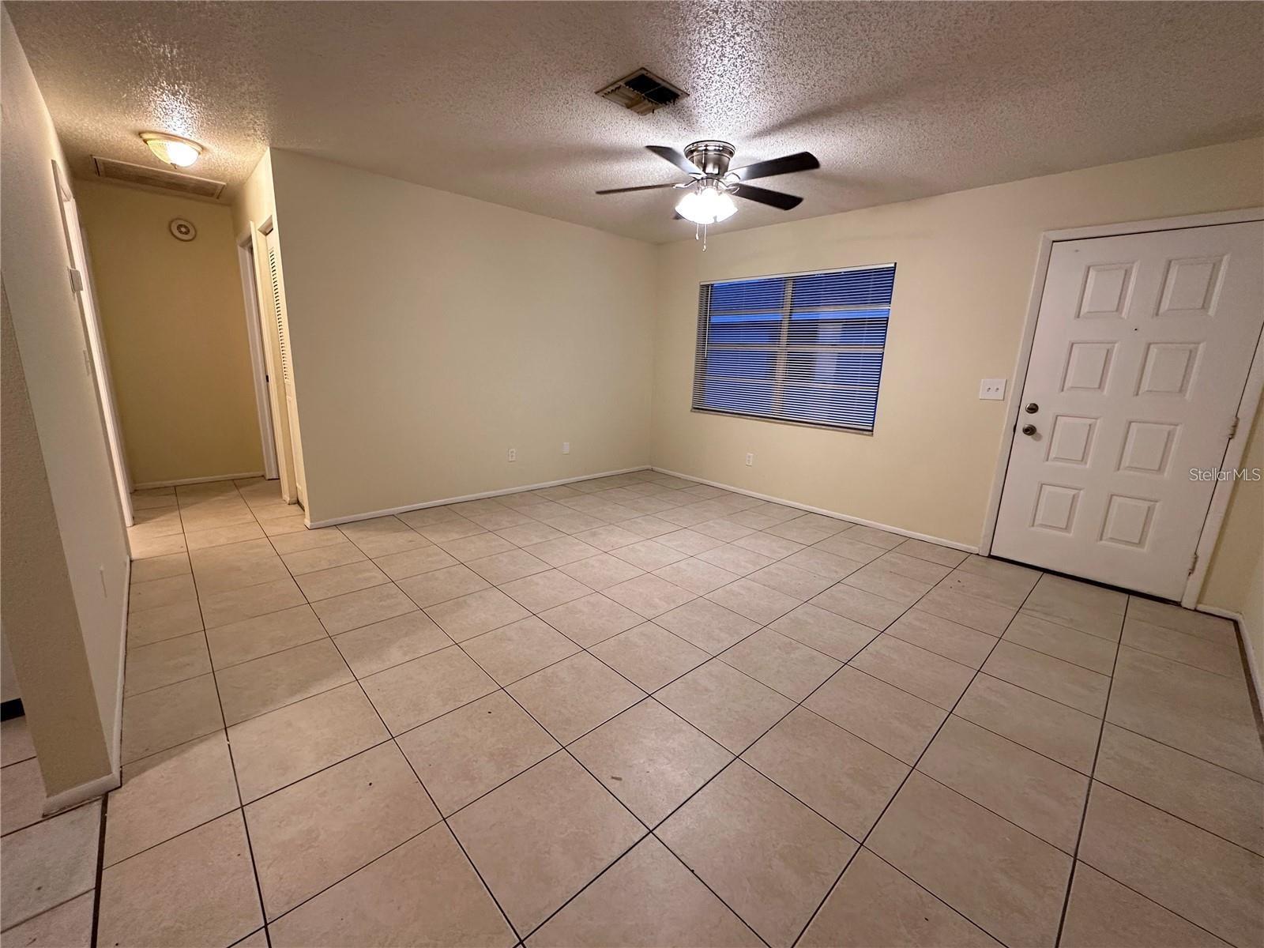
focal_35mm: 14
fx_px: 511
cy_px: 474
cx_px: 632
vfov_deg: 85.7
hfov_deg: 102.1
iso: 200
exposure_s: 1/60
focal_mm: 2.22
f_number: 2.2
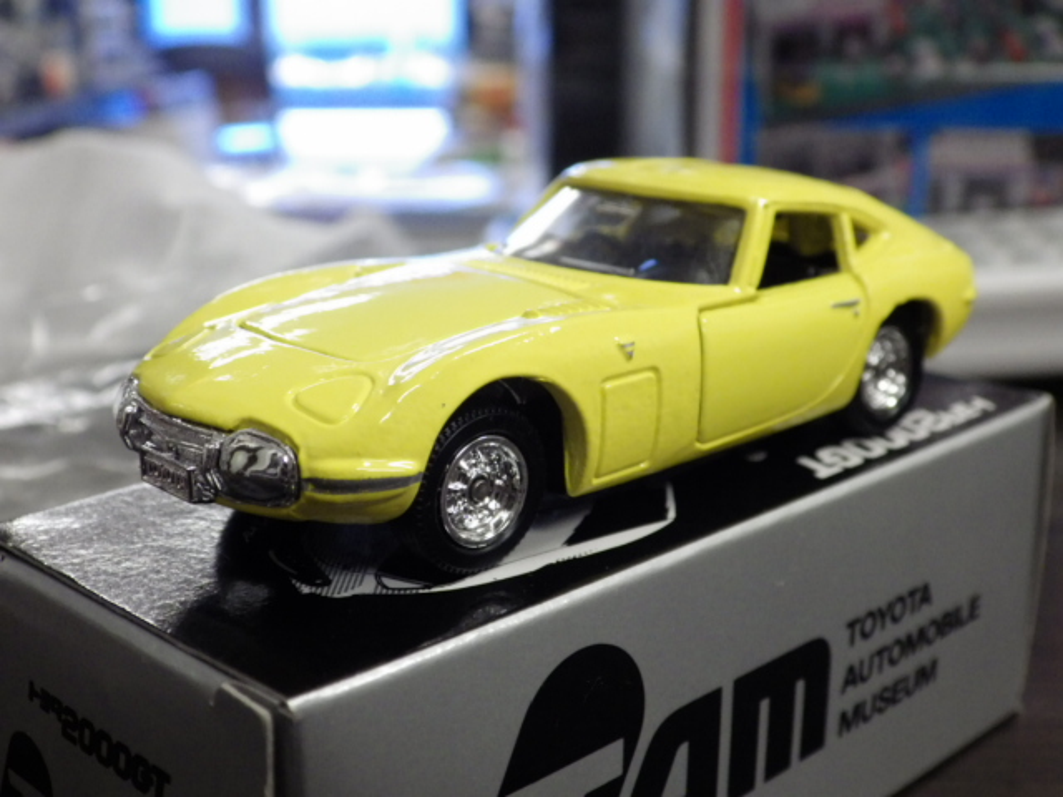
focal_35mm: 50
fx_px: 1535
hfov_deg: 38.2
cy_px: 398
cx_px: 532
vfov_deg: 29.1
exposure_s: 1/60
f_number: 3.8
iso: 640
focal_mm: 9
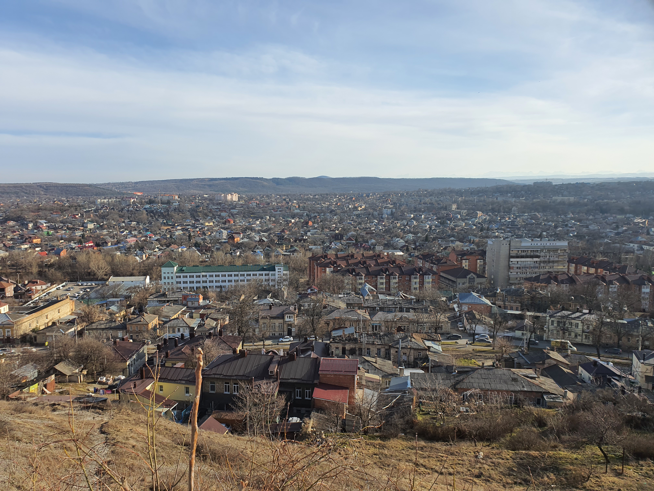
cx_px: 327
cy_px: 246
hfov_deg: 67.3
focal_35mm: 26
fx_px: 491
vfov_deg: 53.1
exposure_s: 1/1408
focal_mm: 4.3
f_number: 2.4
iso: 50
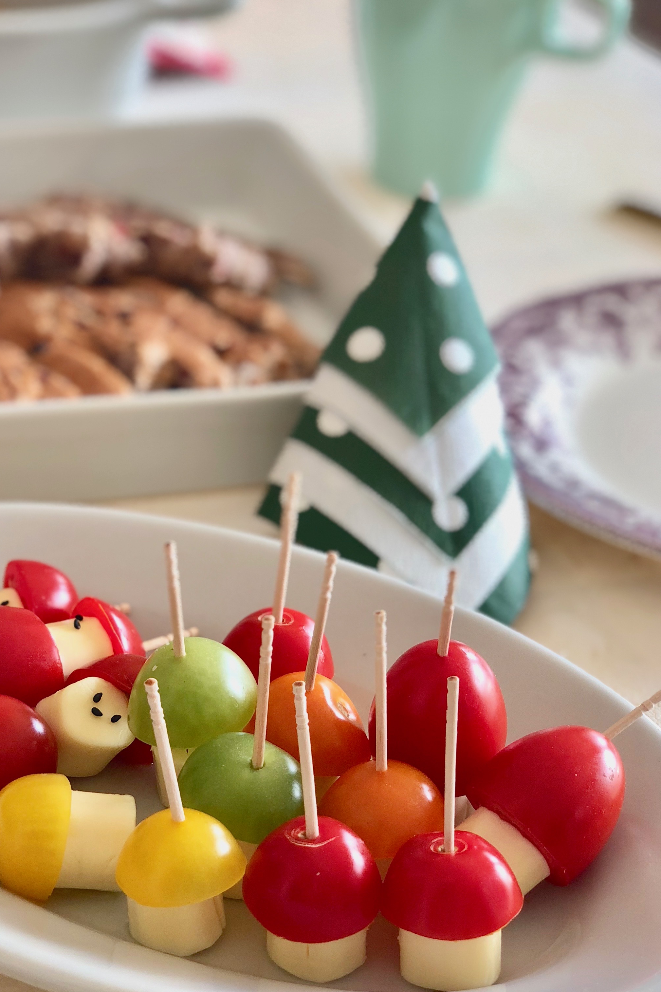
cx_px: 203
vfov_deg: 28.1
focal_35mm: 72
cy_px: 547
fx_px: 1983
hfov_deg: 18.8
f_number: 2.4
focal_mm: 6
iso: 20
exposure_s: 1/60
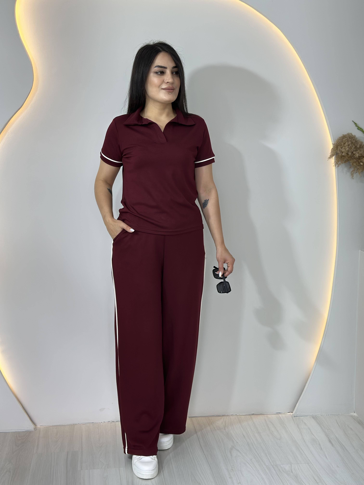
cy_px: 242
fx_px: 673
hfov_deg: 30.3
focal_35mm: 48
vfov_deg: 39.7
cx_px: 182
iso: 80
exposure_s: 1/187
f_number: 1.78
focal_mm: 6.86
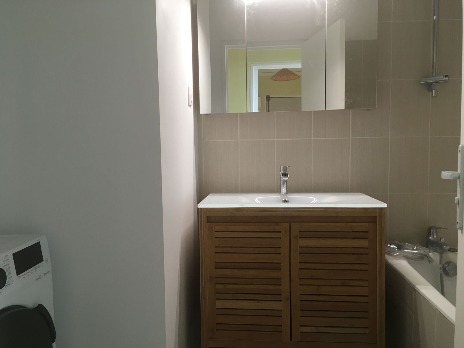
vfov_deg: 48.2
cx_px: 232
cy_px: 174
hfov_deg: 61.7
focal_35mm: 29
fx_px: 389
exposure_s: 1/33
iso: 100
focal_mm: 4.15
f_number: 2.2
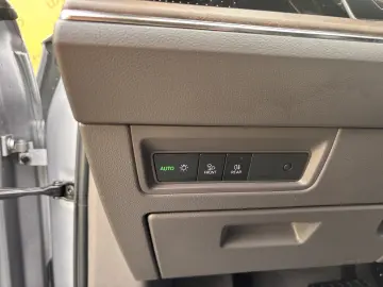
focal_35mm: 26
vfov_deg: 53.1
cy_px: 144
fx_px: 288
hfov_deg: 67.3
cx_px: 192
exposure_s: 1/75
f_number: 1.6
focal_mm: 5.96
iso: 125
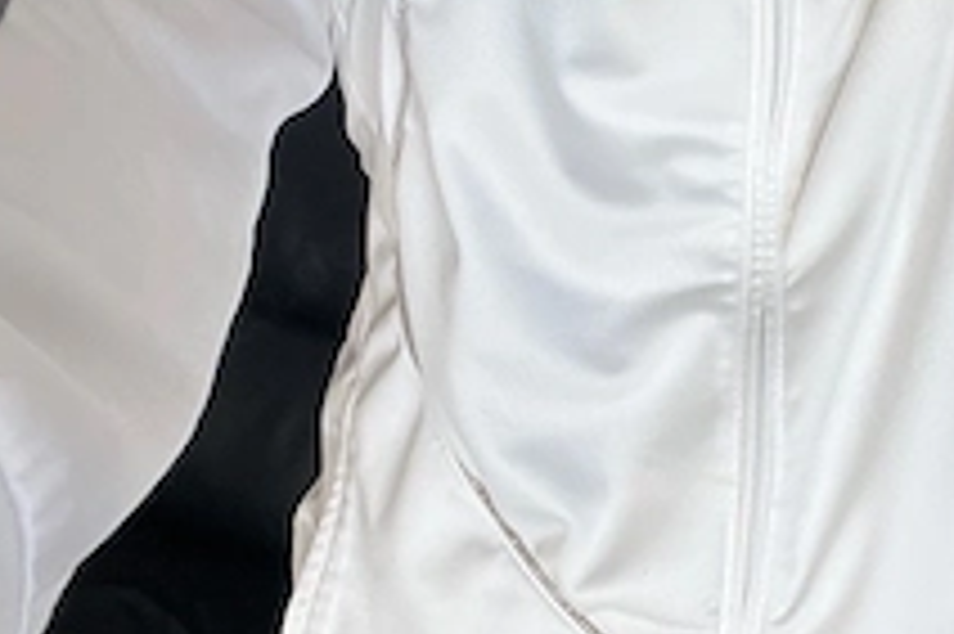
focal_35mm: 59
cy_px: 364
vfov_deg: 22.9
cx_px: 652
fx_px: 1562
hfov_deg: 33.6
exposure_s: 1/113
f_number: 2.2
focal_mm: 2.71
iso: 100
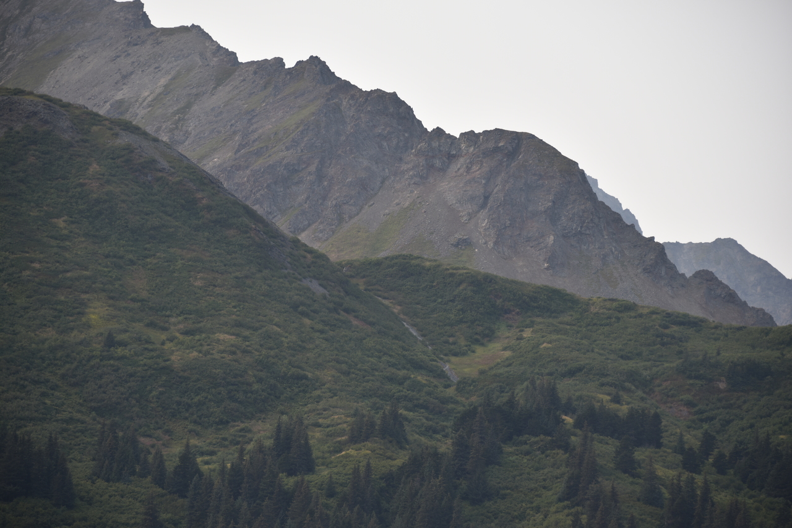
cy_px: 264
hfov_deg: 11.4
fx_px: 3961
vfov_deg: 7.6
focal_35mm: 180
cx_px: 396
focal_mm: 180
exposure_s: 1/400
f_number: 6.3
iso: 100
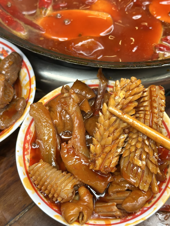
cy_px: 113
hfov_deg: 30.3
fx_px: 314
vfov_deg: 39.7
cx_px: 85
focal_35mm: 48
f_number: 1.78
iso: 80
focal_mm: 6.86
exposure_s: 1/106
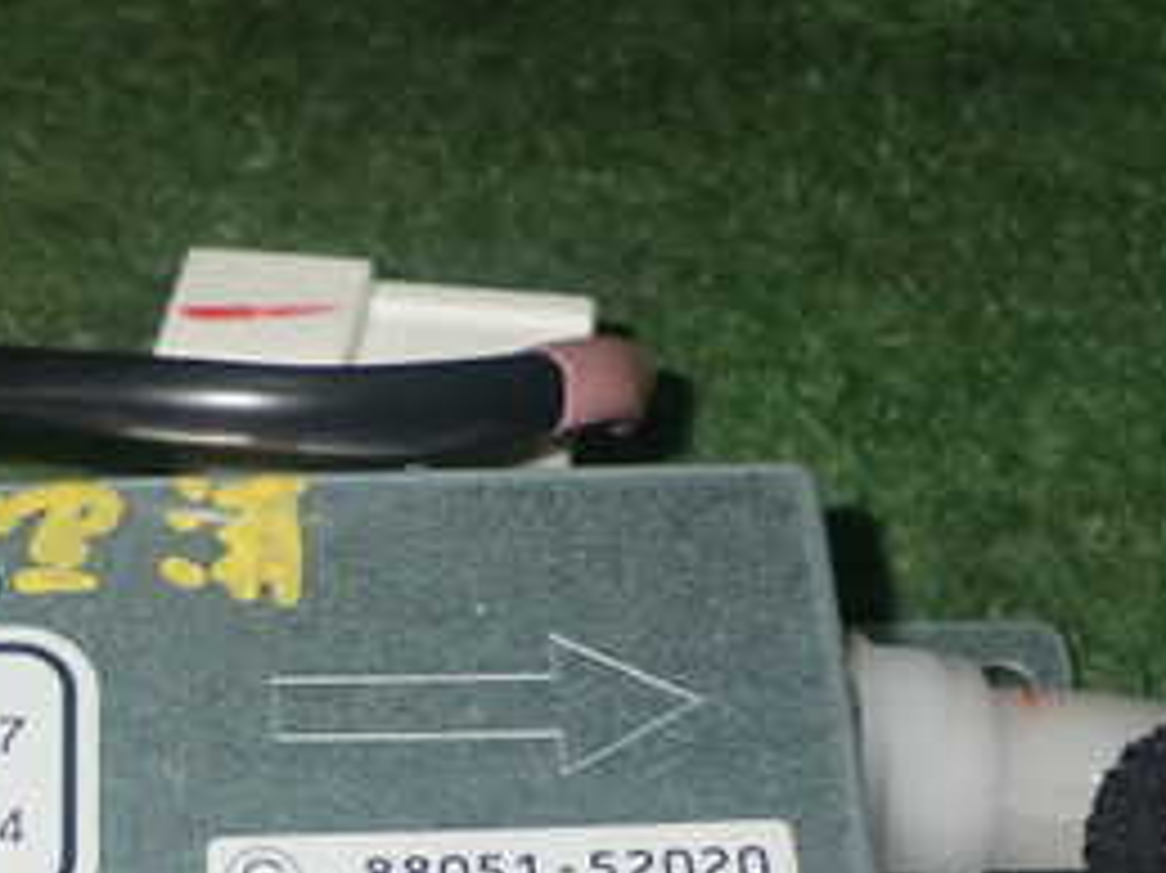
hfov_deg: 19.1
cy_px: 891
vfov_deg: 14.3
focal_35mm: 102
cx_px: 207
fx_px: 3434
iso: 400
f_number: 9
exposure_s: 1/40
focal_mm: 7.84
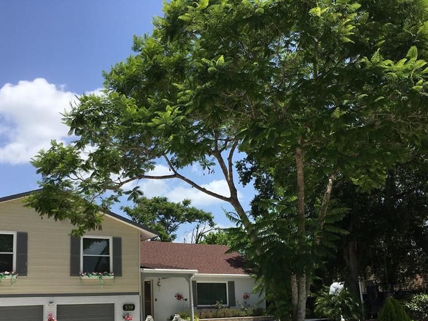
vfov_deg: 35.6
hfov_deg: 46.7
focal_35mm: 40
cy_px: 218
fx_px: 495
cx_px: 193
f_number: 2.2
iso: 25
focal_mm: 4.15
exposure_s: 1/2137
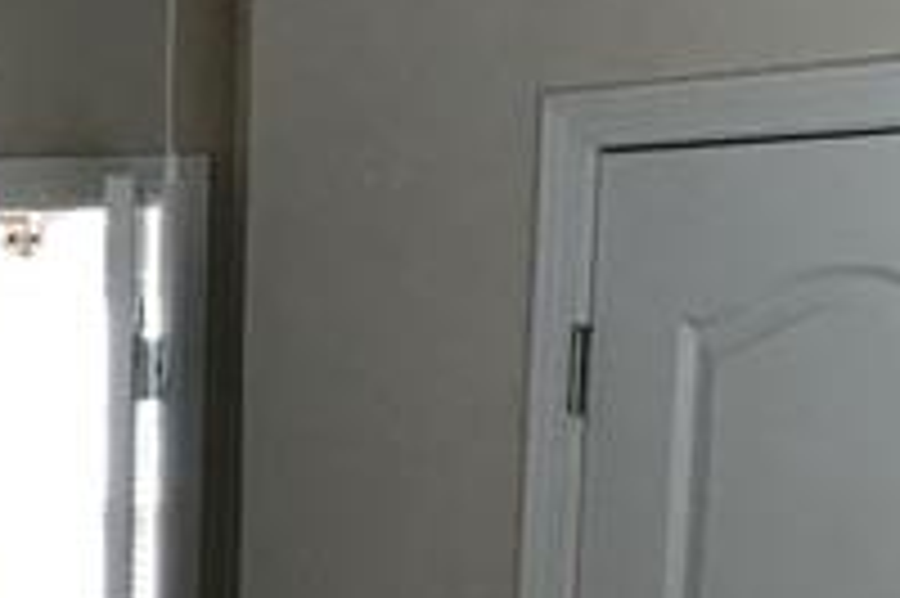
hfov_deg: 17.5
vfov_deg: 11.4
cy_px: 1052
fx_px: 2798
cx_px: -140
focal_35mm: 112
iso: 40
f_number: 1.8
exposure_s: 1/20
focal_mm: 3.99
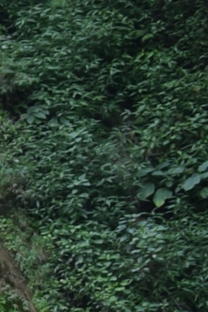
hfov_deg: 3.6
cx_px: -1130
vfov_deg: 6.4
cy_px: 322
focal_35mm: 323
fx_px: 2796
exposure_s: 1/30
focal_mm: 20
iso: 100
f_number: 5
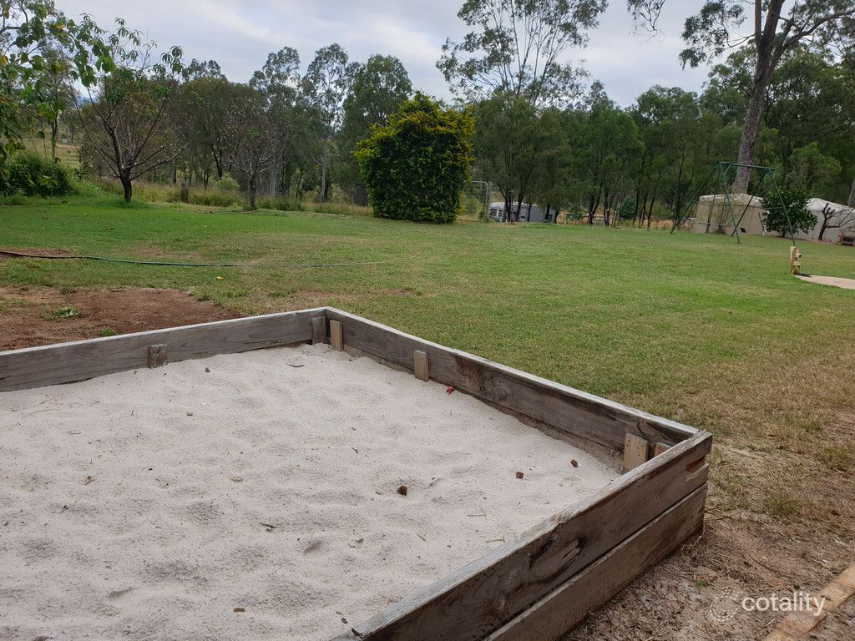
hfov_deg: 67.3
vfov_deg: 53.1
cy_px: 320
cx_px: 428
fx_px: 642
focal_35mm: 26
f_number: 2.4
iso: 50
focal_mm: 4.3
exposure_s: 1/370
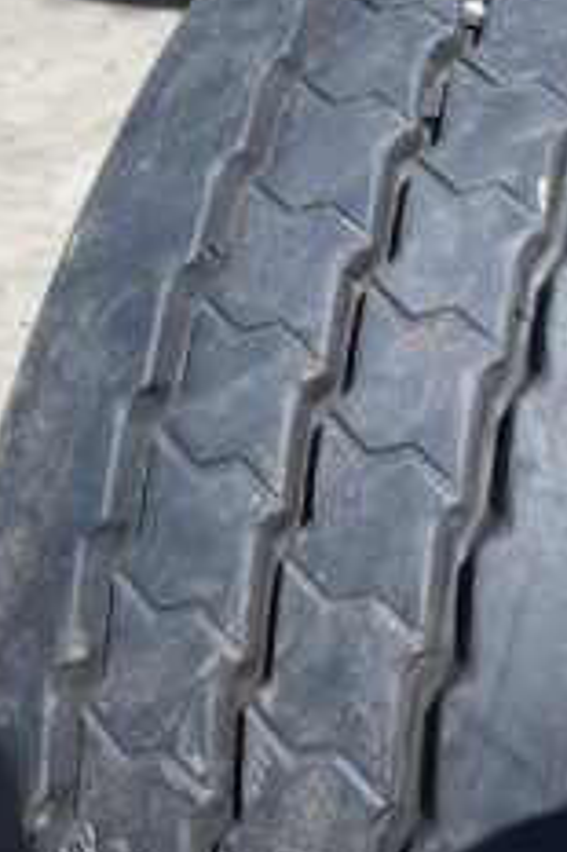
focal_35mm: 50
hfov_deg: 26.8
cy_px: 357
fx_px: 1183
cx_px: 391
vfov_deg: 39.5
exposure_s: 1/2268
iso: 32
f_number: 1.8
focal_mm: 4.25
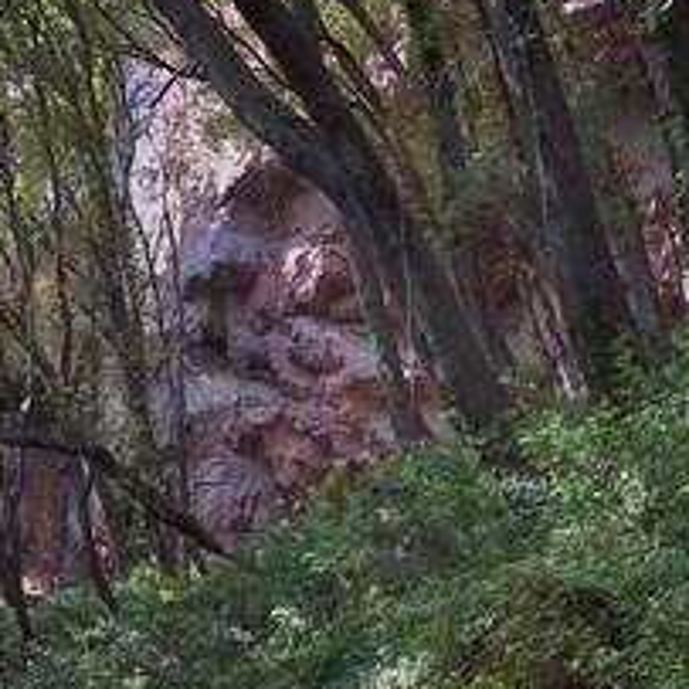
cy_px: 373
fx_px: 1351
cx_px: 137
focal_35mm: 60
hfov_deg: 28.0
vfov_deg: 28.6
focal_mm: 34
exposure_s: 1/250
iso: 800
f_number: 6.3
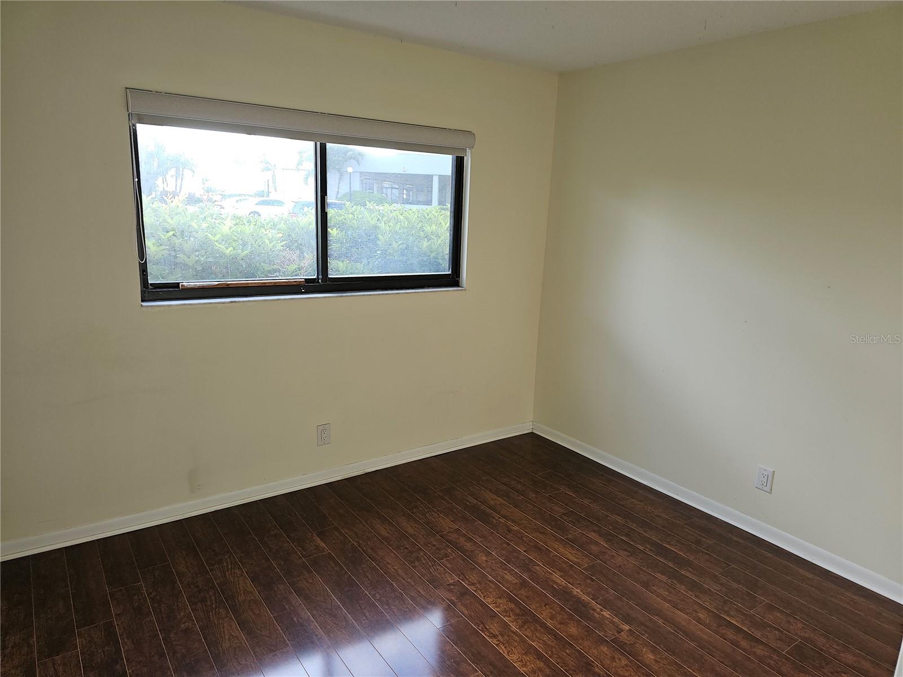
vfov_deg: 58.9
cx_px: 452
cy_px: 338
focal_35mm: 23
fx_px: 600
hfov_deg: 73.9
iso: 32
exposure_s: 1/60
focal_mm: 6.3
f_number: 1.7
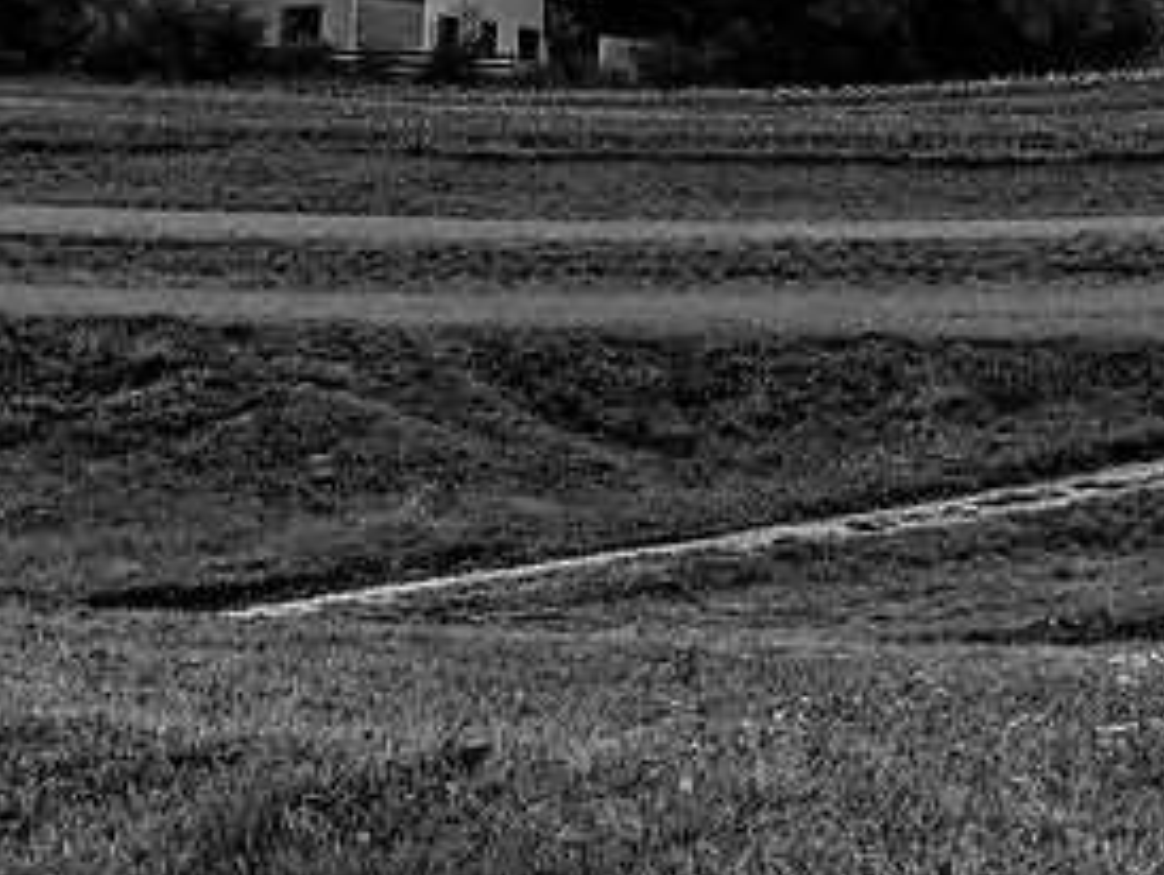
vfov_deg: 7.1
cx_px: 1419
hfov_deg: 9.6
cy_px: -971
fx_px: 6798
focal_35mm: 202
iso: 100
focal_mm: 24
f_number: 7.1
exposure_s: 1/400
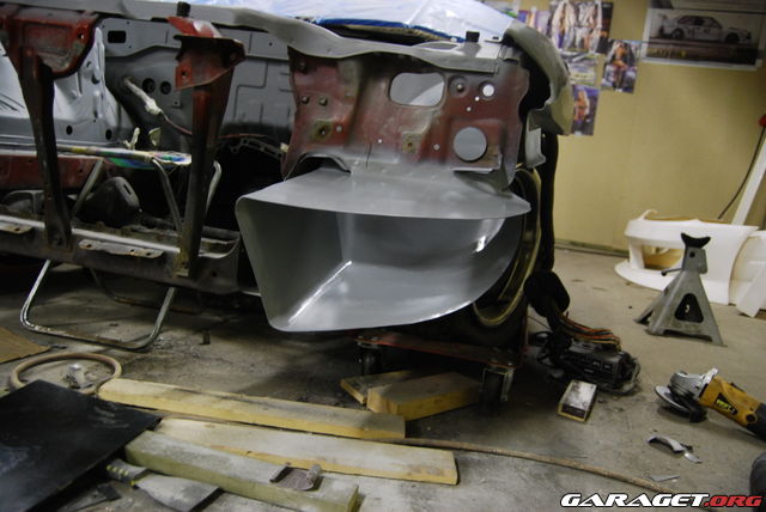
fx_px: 575
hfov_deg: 67.3
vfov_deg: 48.0
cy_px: 256
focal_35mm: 27
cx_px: 383
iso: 800
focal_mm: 18
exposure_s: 1/13
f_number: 3.5
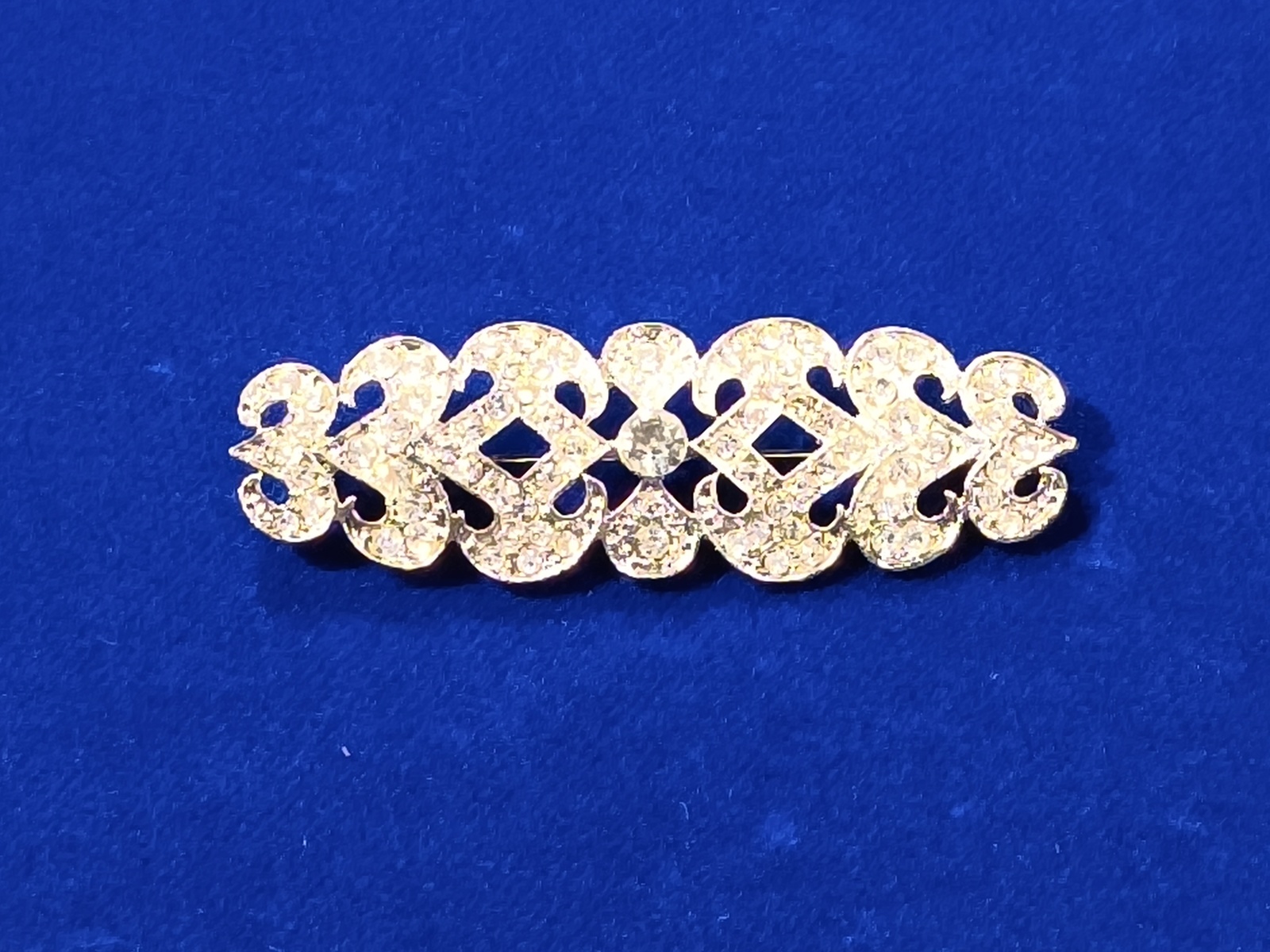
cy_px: 476
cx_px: 635
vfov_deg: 15.4
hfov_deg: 20.4
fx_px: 3522
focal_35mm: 96
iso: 2500
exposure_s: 1/1250
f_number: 1.6
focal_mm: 6.57
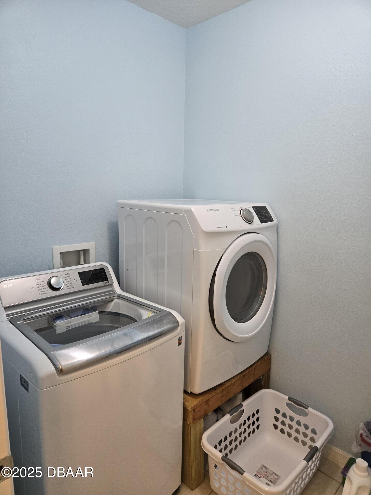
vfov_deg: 73.9
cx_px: 186
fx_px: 329
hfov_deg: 58.9
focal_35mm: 23
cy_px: 248
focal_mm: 5.4
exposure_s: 1/120
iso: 250
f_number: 1.8
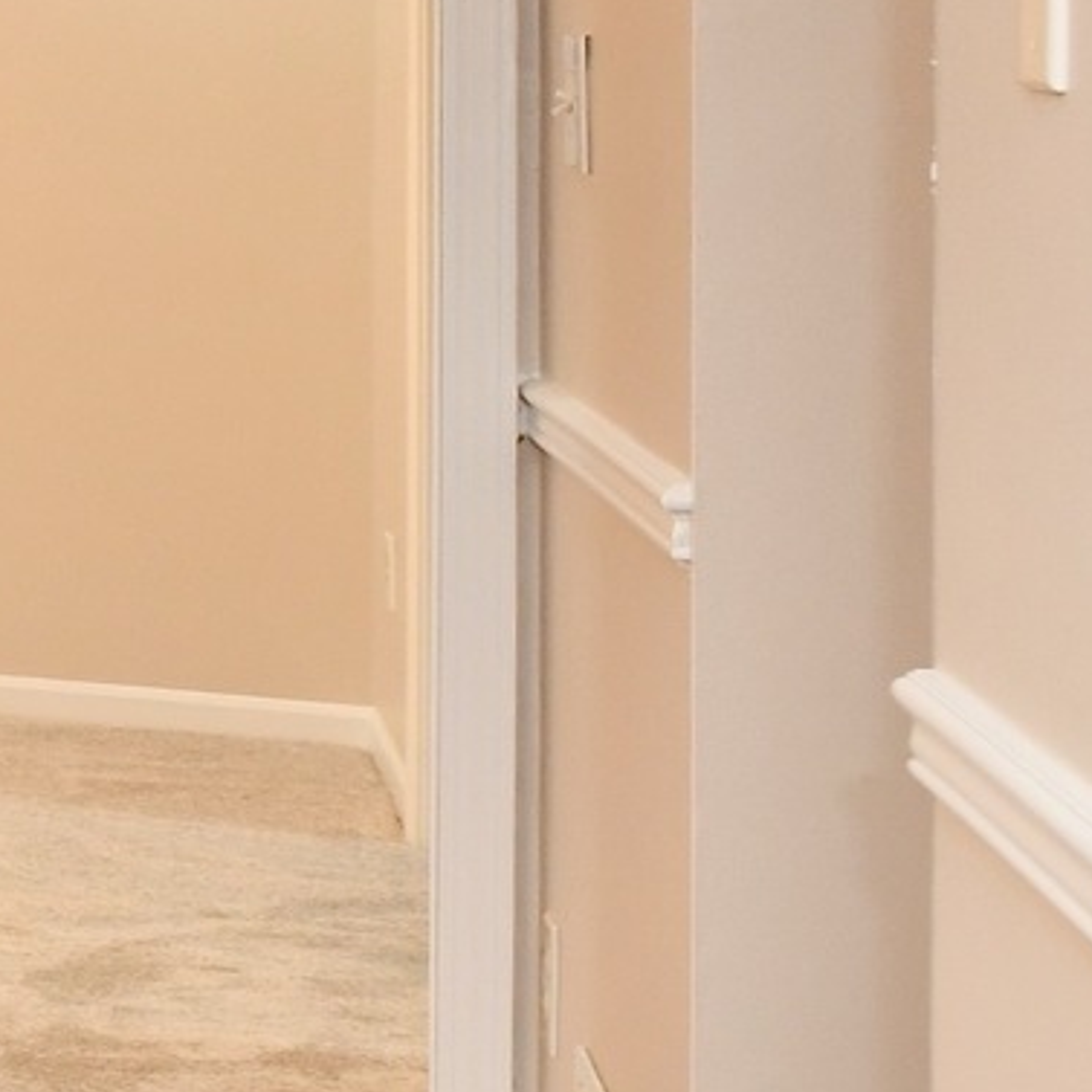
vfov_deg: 17.7
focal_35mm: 97
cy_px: 119
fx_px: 3462
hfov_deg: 9.9
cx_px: -2627
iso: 640
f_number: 6.3
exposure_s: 1/60
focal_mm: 14
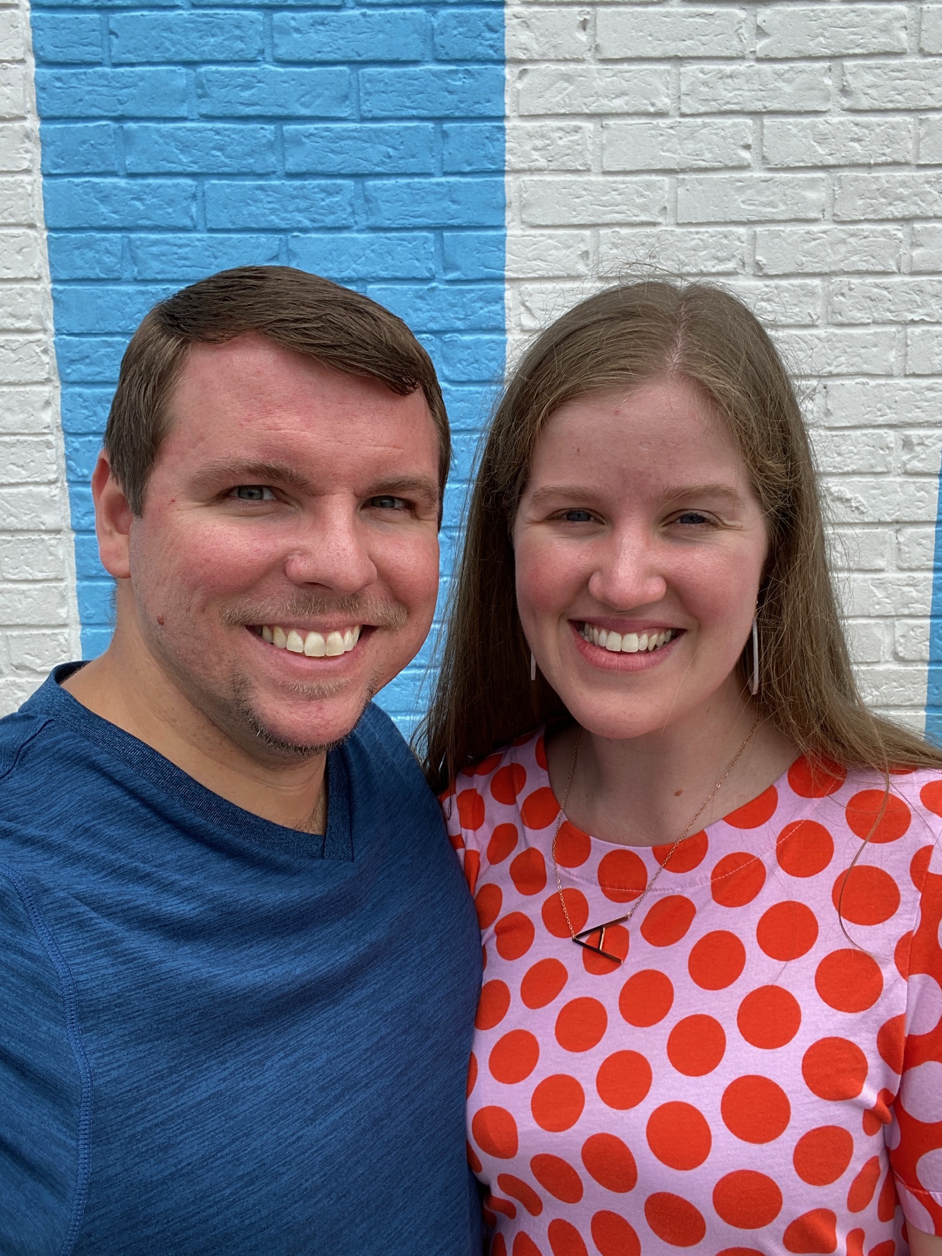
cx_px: 471
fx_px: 1089
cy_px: 628
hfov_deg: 46.8
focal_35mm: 30
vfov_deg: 60.0
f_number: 2.2
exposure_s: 1/353
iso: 25
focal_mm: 2.71
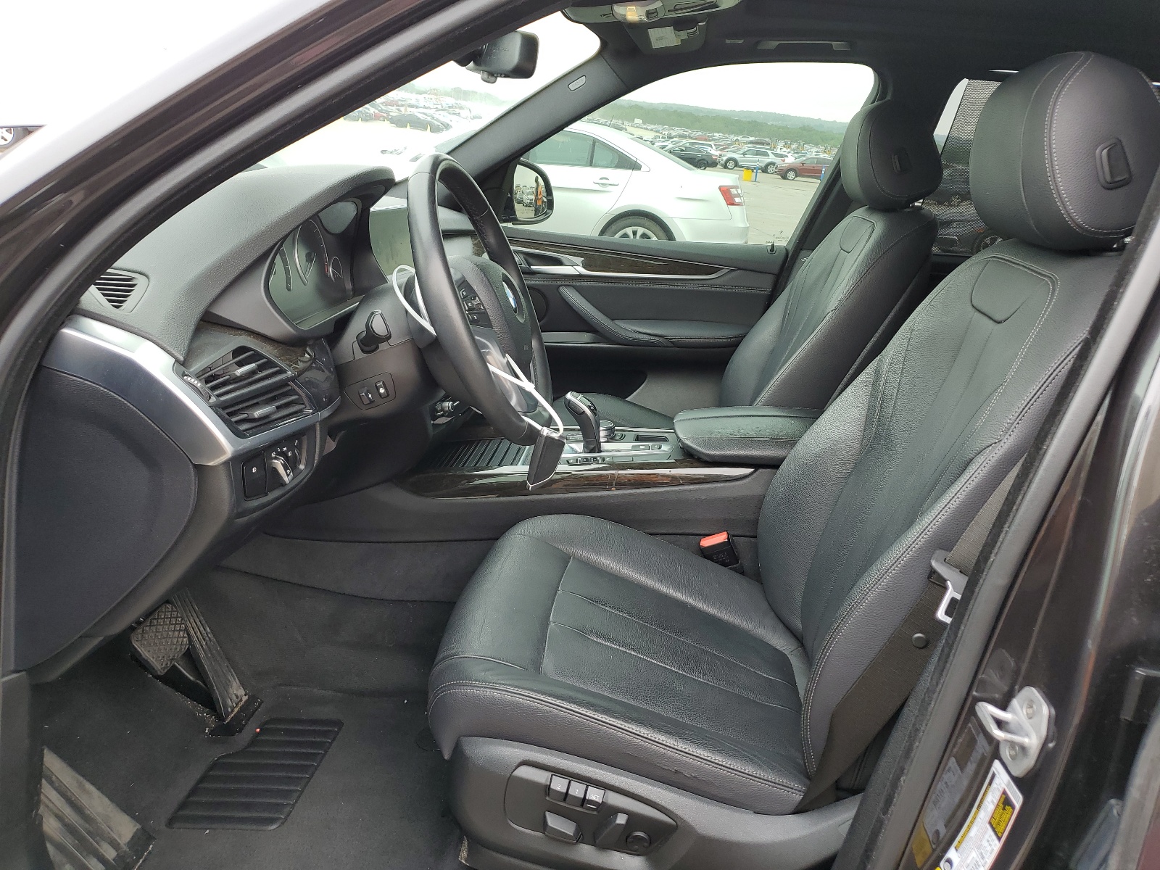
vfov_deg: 53.1
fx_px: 871
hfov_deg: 67.3
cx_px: 580
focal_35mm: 26
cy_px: 435
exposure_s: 1/263
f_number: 1.5
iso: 50
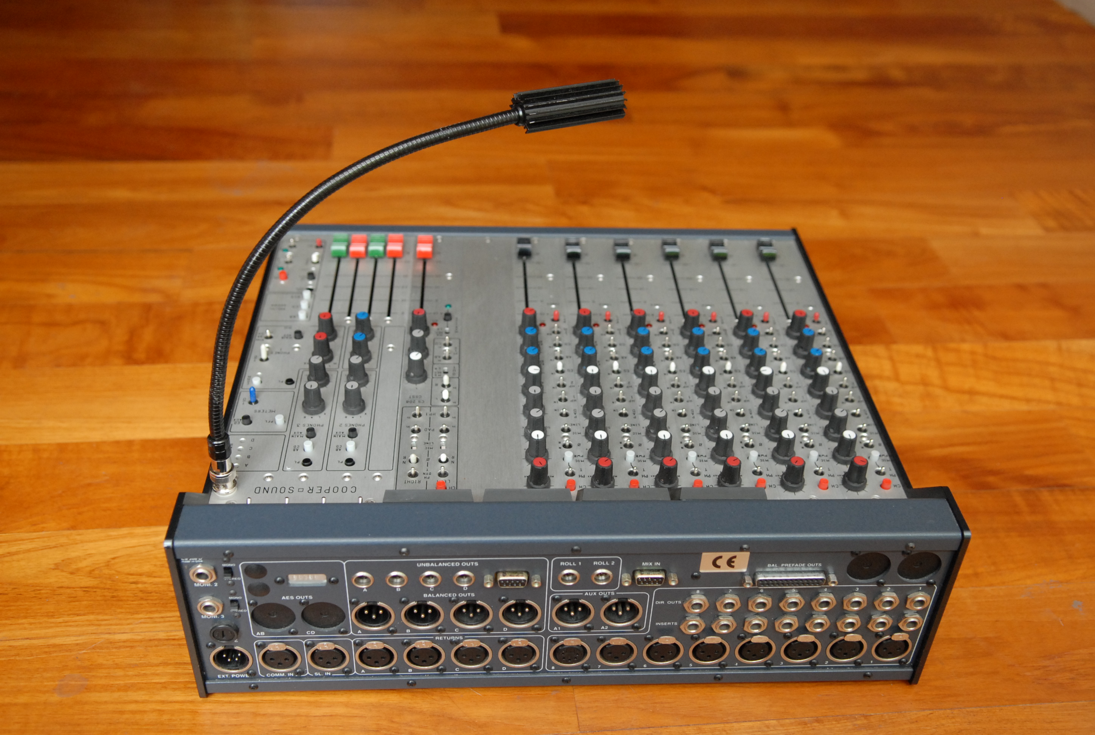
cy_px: 368
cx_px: 548
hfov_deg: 53.0
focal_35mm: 36
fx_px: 1097
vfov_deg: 37.0
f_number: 3.5
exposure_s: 1/50
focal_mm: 24
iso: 800
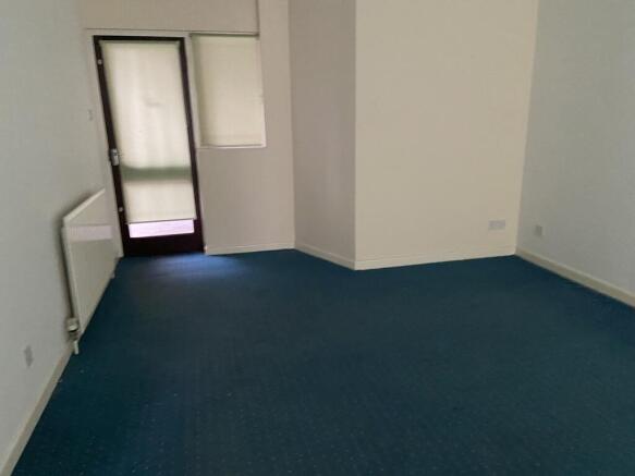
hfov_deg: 67.3
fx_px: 477
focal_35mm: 26
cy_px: 238
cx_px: 318
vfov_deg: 53.0
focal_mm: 4.25
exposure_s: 1/30
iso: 640
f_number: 1.8
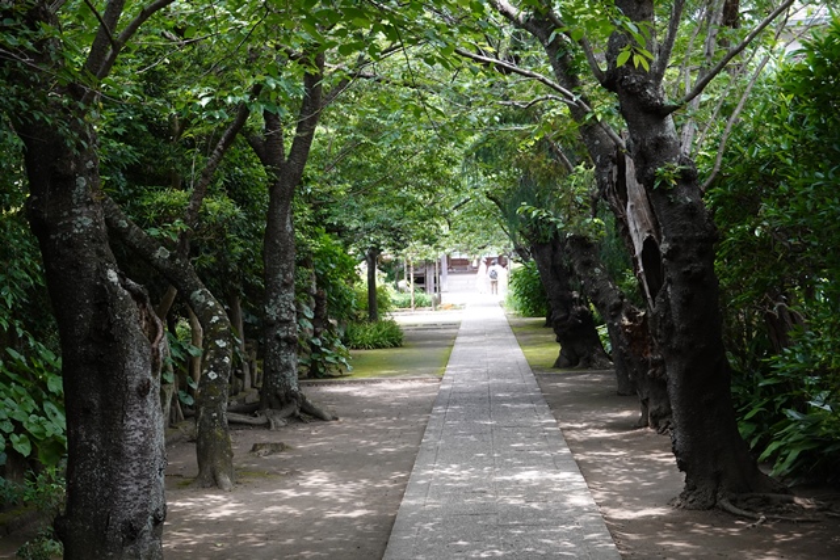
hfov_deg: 29.6
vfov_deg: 20.0
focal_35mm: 68
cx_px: 420
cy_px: 280
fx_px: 1587
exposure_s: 1/60
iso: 250
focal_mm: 24.84
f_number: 5.6
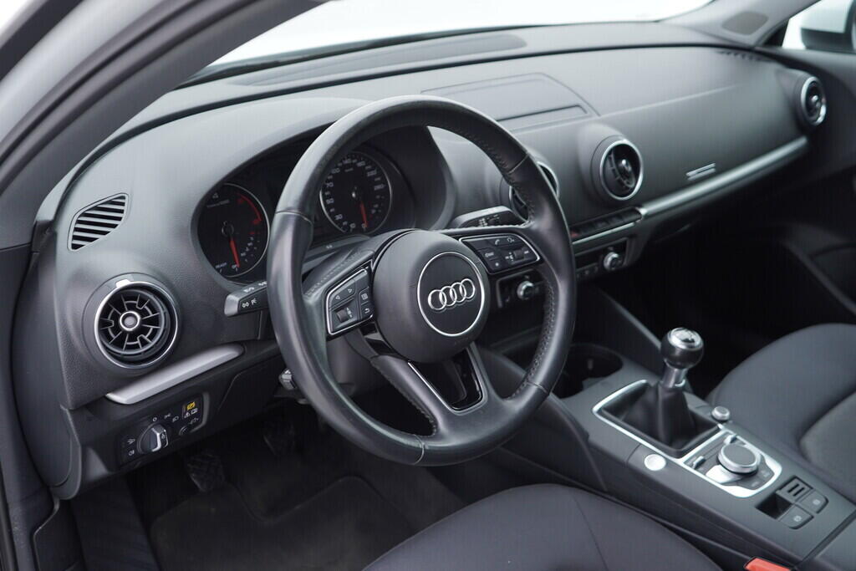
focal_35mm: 36
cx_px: 428
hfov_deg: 53.1
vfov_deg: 36.9
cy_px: 286
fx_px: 856
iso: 125
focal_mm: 24
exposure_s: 1/40
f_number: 2.8
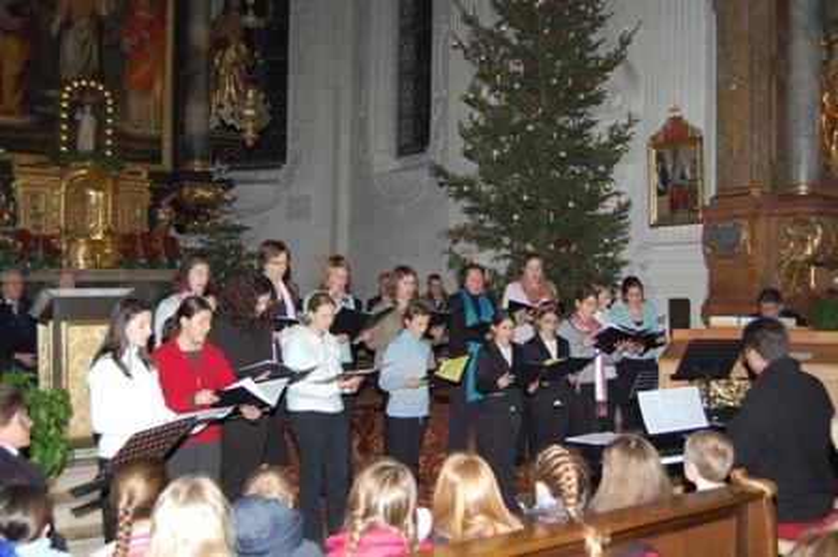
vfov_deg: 34.2
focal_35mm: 39
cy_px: 278
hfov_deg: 49.6
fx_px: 907
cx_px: 419
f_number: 4
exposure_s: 1/60
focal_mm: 26
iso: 200
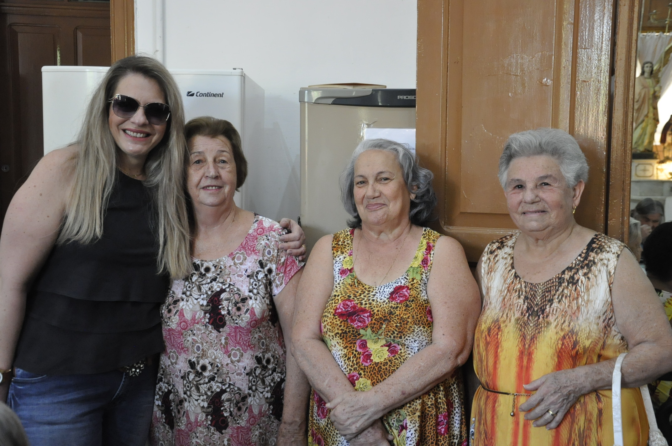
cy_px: 223
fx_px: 895
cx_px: 336
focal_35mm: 48
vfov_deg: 28.0
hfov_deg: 41.2
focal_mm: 32
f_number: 4.2
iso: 2500
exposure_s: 1/100
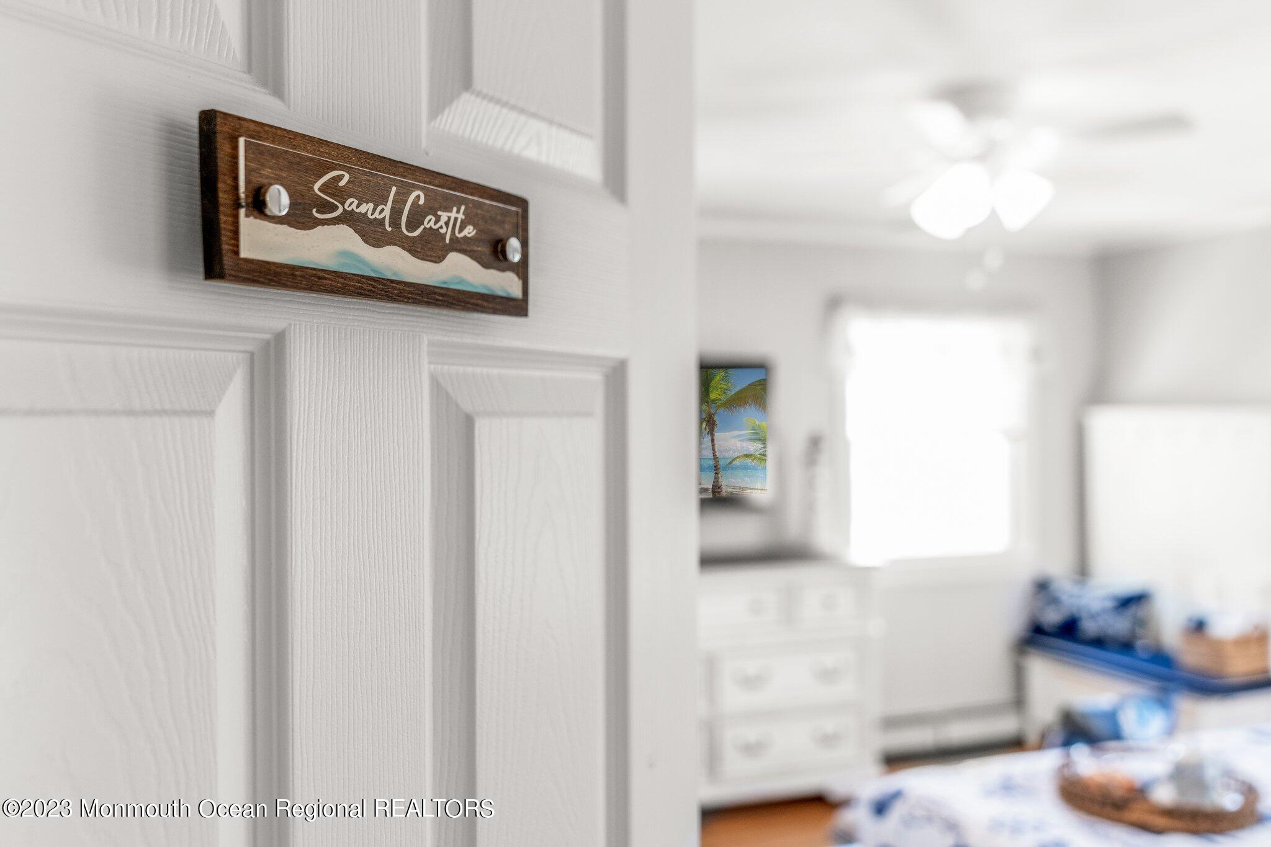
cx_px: 636
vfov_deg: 37.8
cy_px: 424
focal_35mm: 35
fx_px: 1236
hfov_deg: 54.4
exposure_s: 1/60
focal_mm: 35
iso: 800
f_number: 2.8
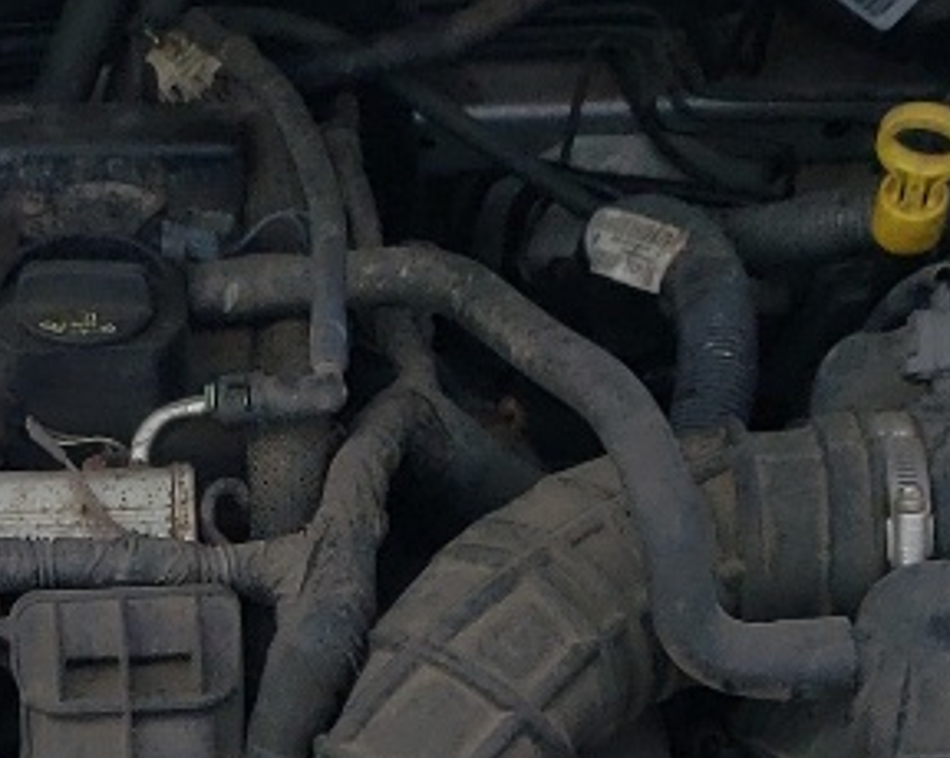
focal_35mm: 141
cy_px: 1411
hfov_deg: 13.5
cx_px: 76
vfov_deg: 10.3
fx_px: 3962
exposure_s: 1/3333
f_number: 1.5
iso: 50
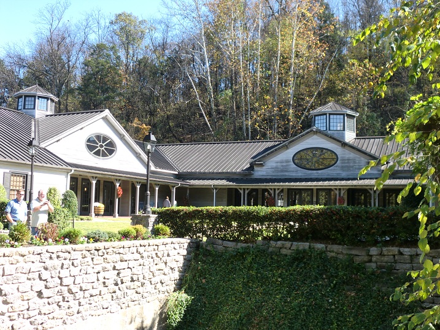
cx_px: 220
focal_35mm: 42
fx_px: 534
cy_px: 165
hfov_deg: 44.8
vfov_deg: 34.4
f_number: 3.4
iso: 64
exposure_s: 1/200
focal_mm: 7.7
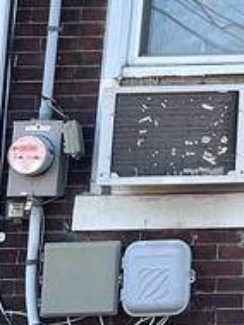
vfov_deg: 13.3
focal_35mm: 137
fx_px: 1286
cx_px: 541
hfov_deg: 9.8
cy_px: -213
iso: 80
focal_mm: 6.86
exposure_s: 1/473
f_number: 1.78
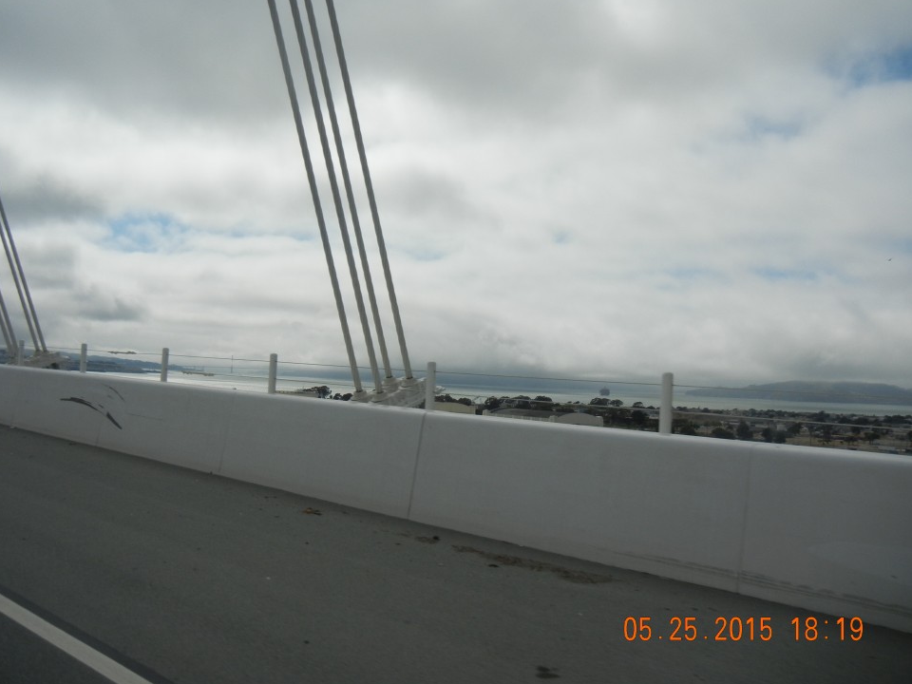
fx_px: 843
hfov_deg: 56.8
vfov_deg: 44.2
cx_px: 436
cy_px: 340
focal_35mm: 32
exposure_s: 1/1289
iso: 160
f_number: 7
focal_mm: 5.4
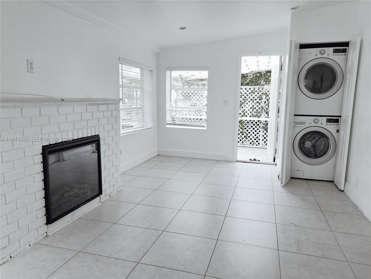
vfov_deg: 56.8
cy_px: 140
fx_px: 257
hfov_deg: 71.6
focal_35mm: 24
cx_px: 186
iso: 50
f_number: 1.8
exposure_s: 1/120
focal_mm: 5.23
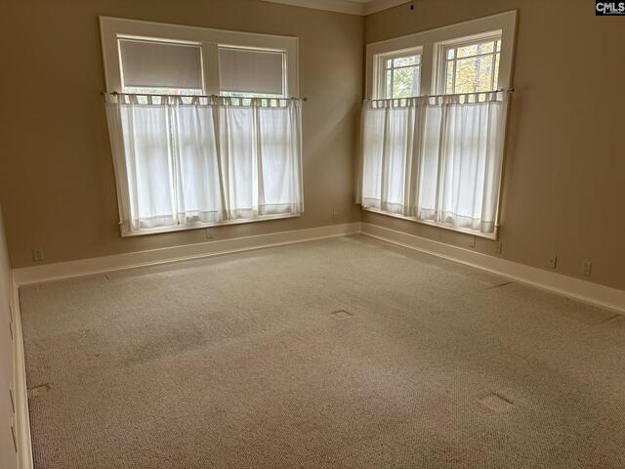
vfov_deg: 53.1
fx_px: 469
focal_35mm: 26
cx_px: 312
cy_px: 234
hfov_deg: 67.3
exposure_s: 1/120
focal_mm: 5.96
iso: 100
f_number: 1.6
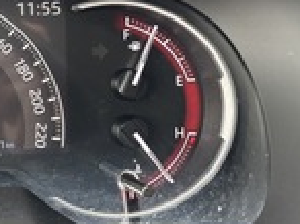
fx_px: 649
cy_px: 67
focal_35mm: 75
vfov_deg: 19.5
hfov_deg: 22.8
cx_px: -105
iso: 125
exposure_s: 1/65
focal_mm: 5.96
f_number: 1.6
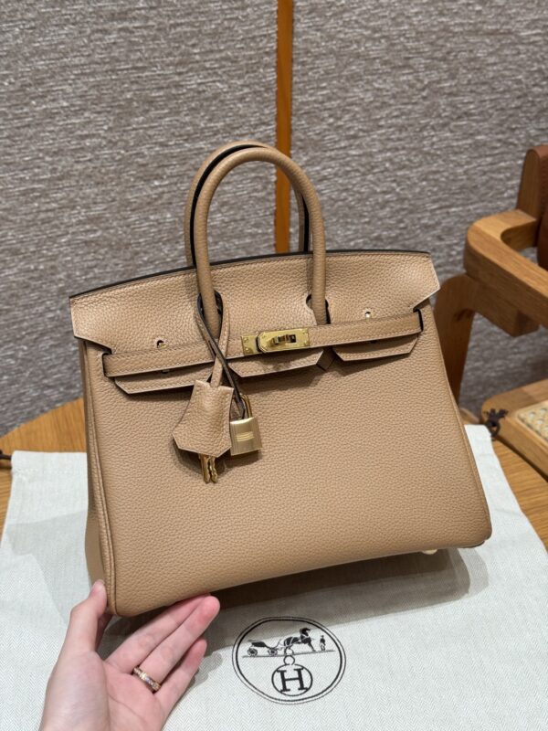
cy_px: 366
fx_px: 1013
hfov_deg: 30.3
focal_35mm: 48
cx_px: 274
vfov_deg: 39.7
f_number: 1.78
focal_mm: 6.76
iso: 80
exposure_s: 1/100
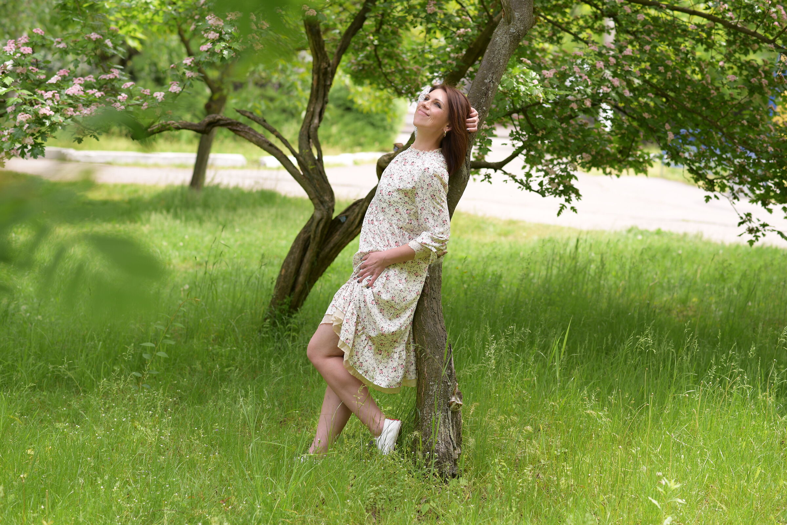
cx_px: 394
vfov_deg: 16.1
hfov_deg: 23.9
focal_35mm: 85
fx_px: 1859
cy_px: 262
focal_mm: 85
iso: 100
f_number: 3.5
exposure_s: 1/250
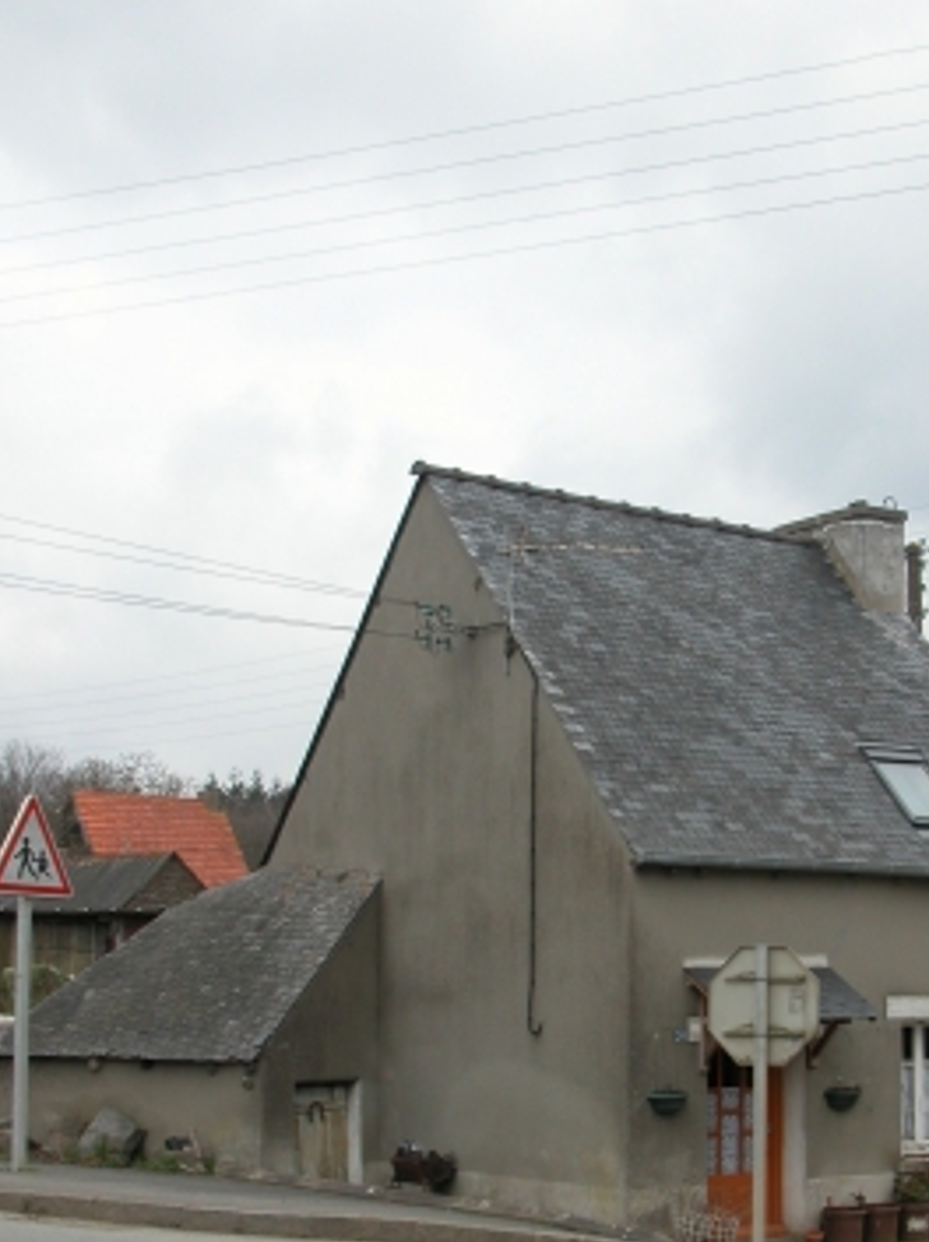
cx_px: 616
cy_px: 844
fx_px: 2187
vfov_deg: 31.4
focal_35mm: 61
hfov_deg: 23.9
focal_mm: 10.7
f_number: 5.2
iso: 100
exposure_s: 1/173
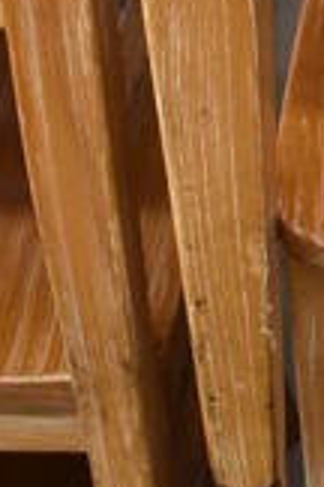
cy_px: -188
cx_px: 669
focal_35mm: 152
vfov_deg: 13.0
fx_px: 2052
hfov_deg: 8.5
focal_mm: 18
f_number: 3.5
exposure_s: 1/125
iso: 1800
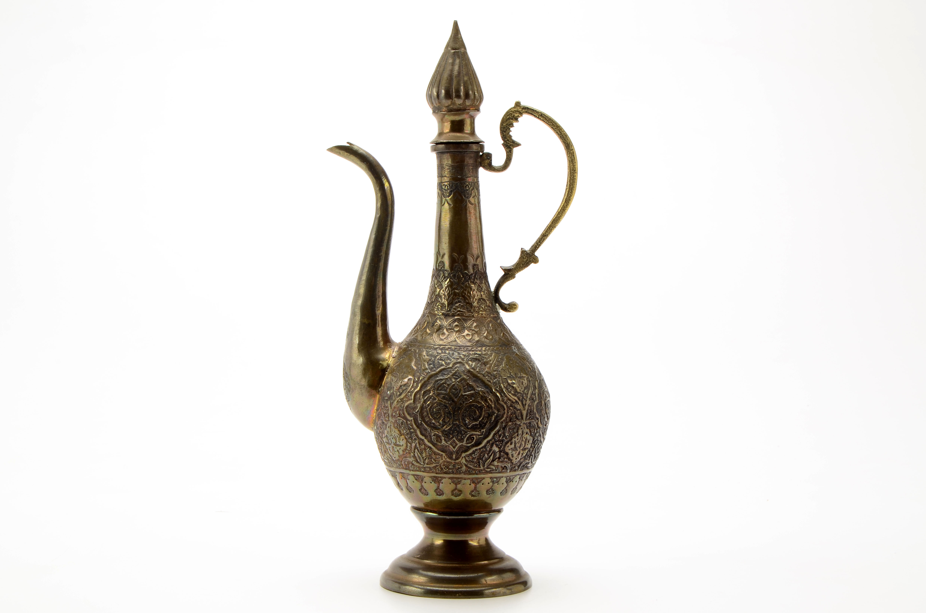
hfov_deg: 32.0
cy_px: 306
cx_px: 463
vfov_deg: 21.5
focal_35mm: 63
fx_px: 1617
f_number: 18
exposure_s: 1/160
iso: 100
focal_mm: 42
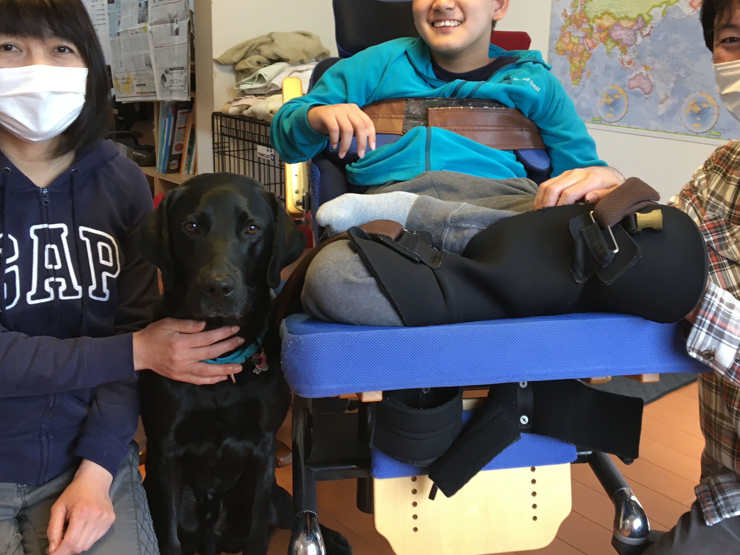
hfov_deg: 45.7
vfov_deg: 35.0
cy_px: 213
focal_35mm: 41
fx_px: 876
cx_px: 410
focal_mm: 4.15
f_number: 2.2
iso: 64
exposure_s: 1/30
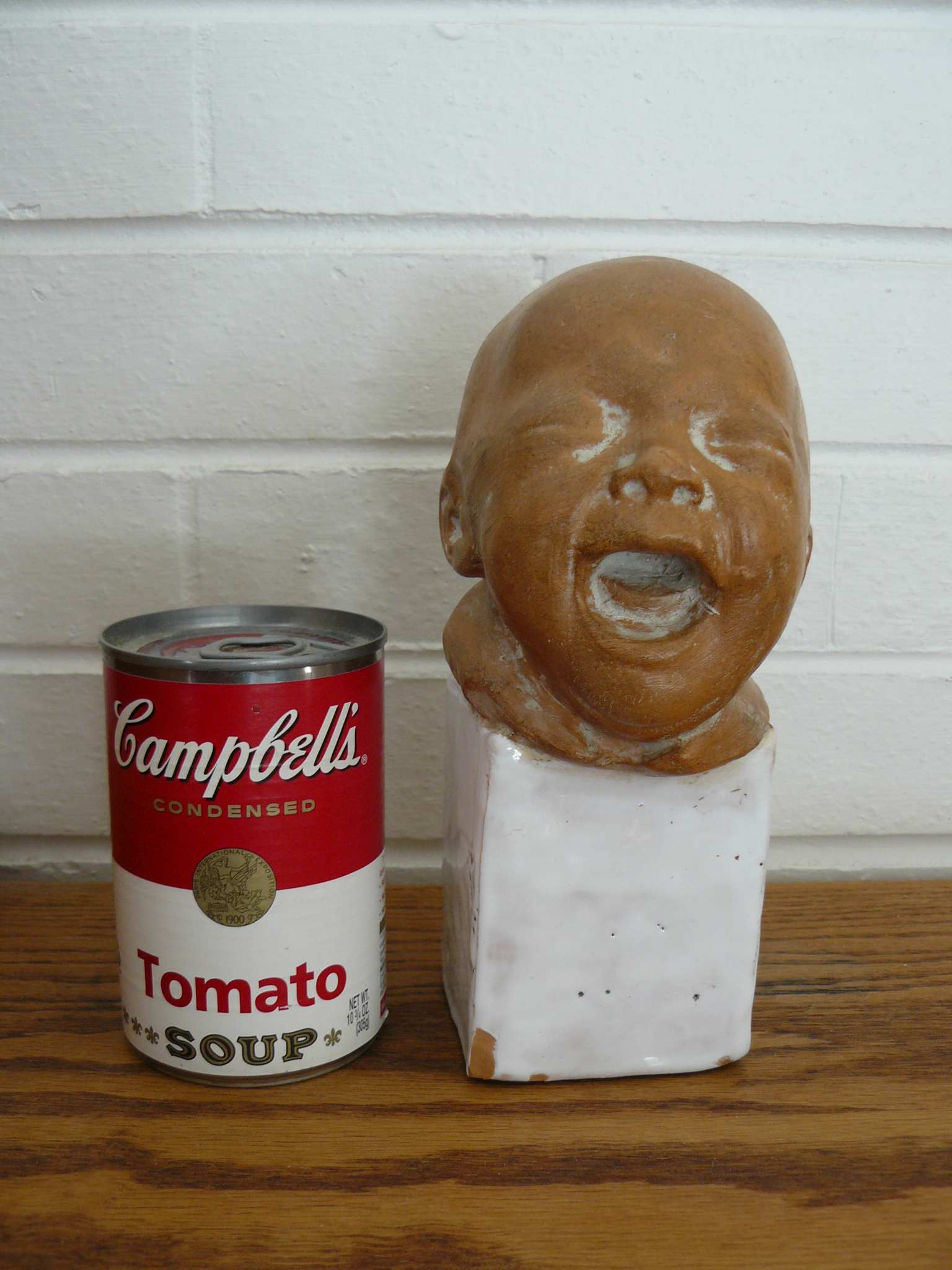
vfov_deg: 51.4
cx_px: 476
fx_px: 1320
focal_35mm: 36
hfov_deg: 39.7
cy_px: 635
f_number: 2.8
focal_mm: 6
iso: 100
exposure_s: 1/60
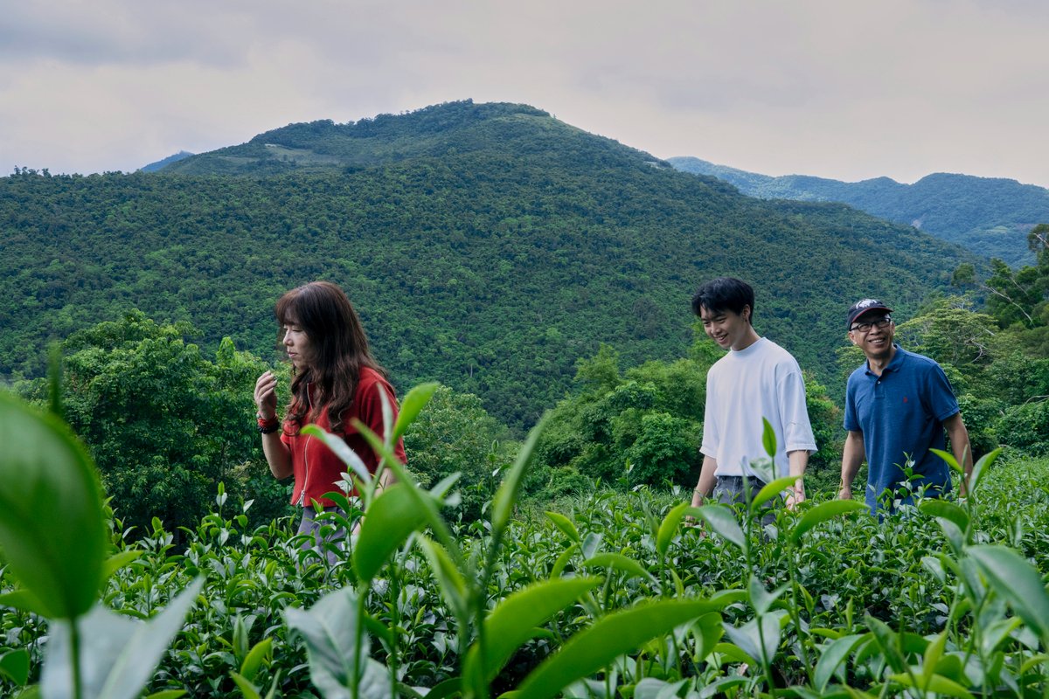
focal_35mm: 36
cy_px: 350
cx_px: 524
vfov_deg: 36.9
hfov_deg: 53.1
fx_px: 1049
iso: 640
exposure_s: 1/250
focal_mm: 24
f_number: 11
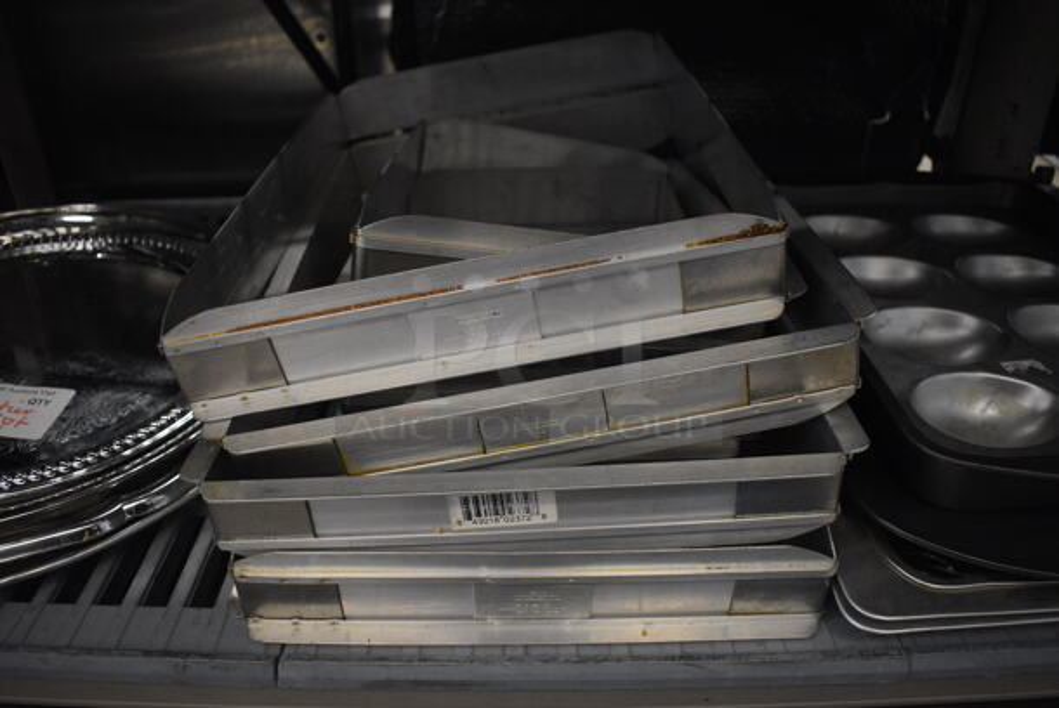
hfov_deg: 67.3
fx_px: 795
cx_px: 530
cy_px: 354
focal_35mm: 27
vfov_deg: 48.0
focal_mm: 18
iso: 2200
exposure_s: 1/125
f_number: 3.5
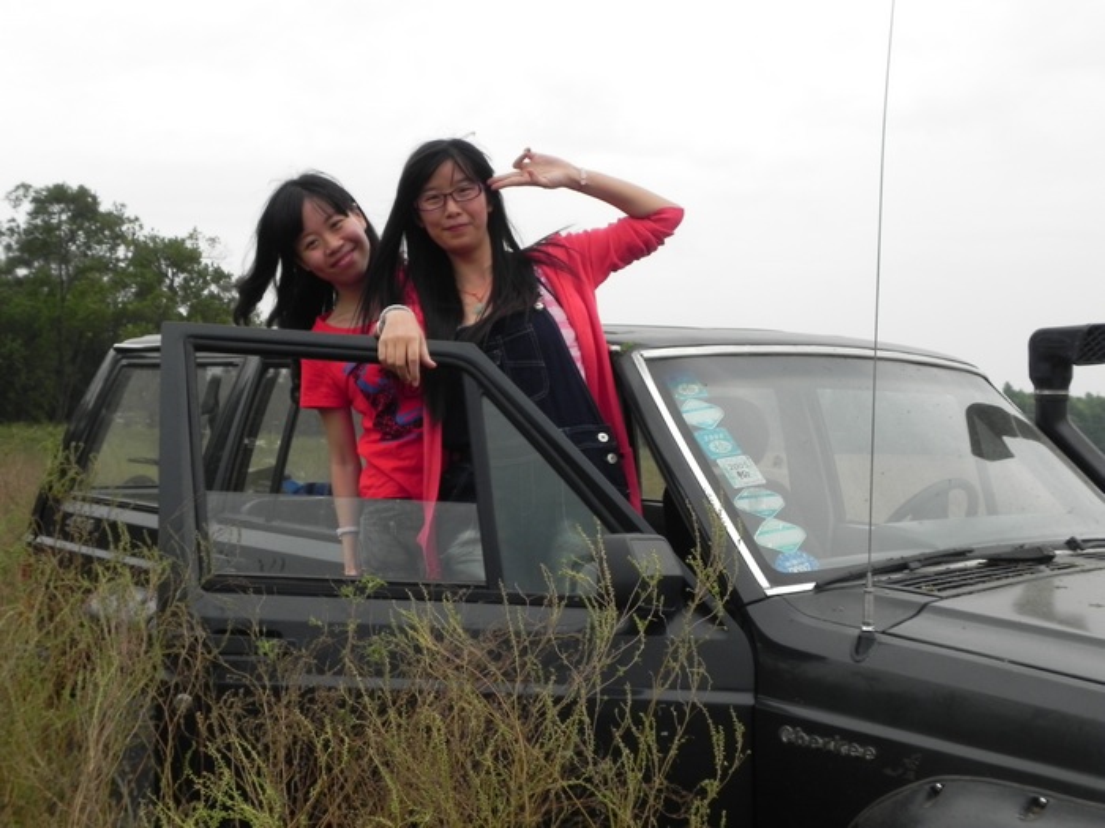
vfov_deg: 31.5
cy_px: 414
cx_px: 552
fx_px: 1468
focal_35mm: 46
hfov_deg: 41.2
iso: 160
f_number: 5.6
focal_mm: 8.2
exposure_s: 1/302
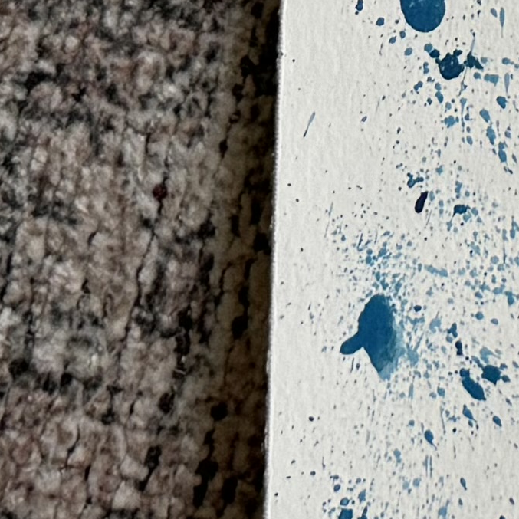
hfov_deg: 9.5
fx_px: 3036
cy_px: -777
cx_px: 806
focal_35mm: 179
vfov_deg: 8.8
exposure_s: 1/60
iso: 160
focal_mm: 6.76
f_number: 1.78
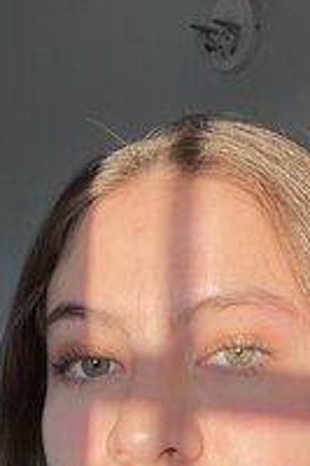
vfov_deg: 25.3
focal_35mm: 75
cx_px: 189
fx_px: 970
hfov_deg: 18.1
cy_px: 496
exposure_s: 1/122
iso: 32
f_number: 2.2
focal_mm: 2.71
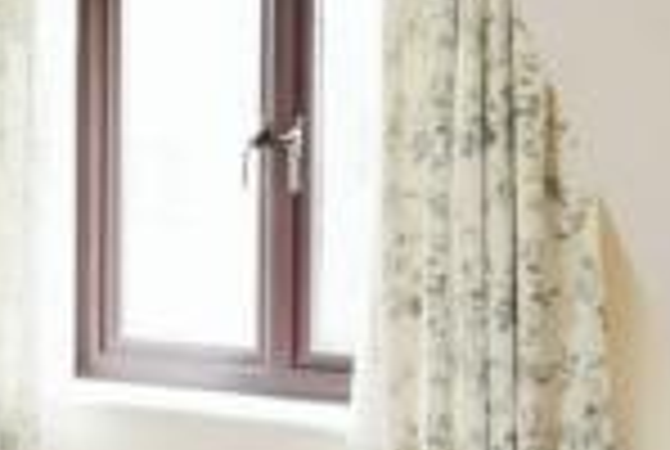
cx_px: -157
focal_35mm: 96
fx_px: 1790
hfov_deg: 19.8
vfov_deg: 14.3
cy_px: 259
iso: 800
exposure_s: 1/20
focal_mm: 14
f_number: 6.3
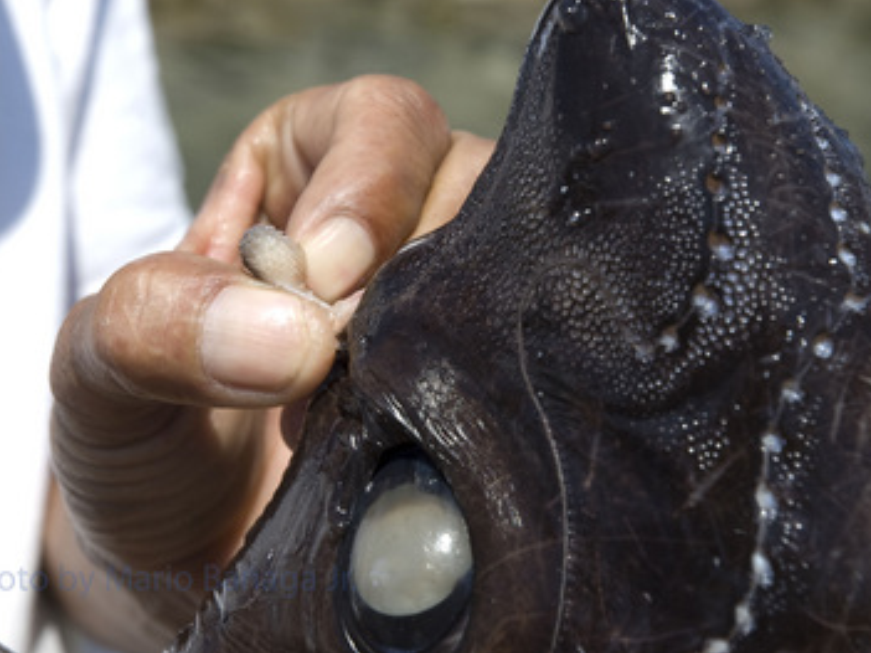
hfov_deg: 21.3
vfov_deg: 16.1
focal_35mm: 92
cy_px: 325
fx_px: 2314
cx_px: 452
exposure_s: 1/400
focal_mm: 56
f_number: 8
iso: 200
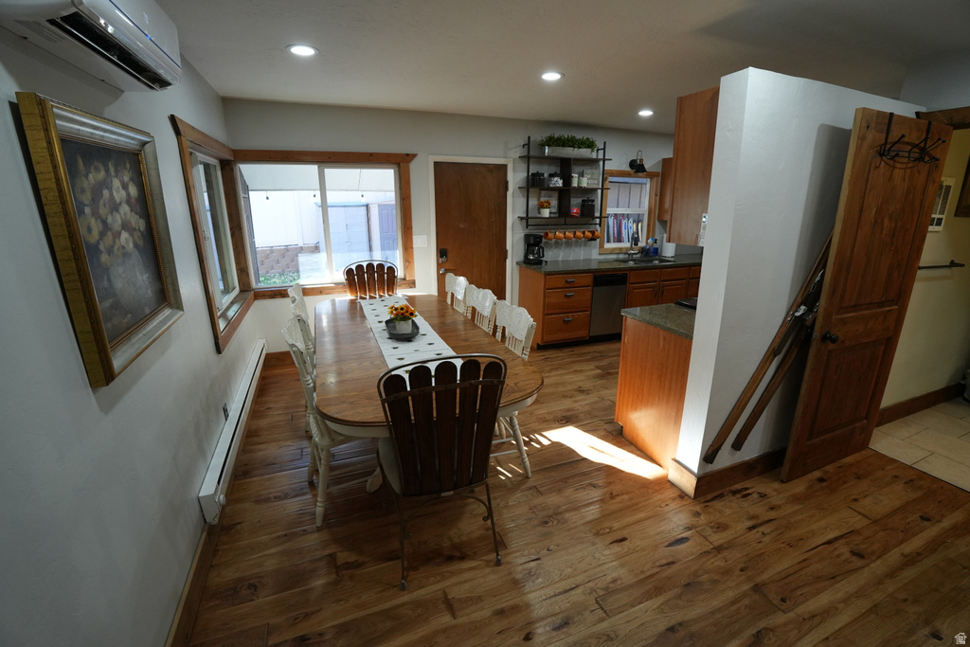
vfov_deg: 77.3
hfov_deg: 100.4
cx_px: 485
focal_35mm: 15
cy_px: 324
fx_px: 404
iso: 800
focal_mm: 10
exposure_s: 1/160
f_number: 4
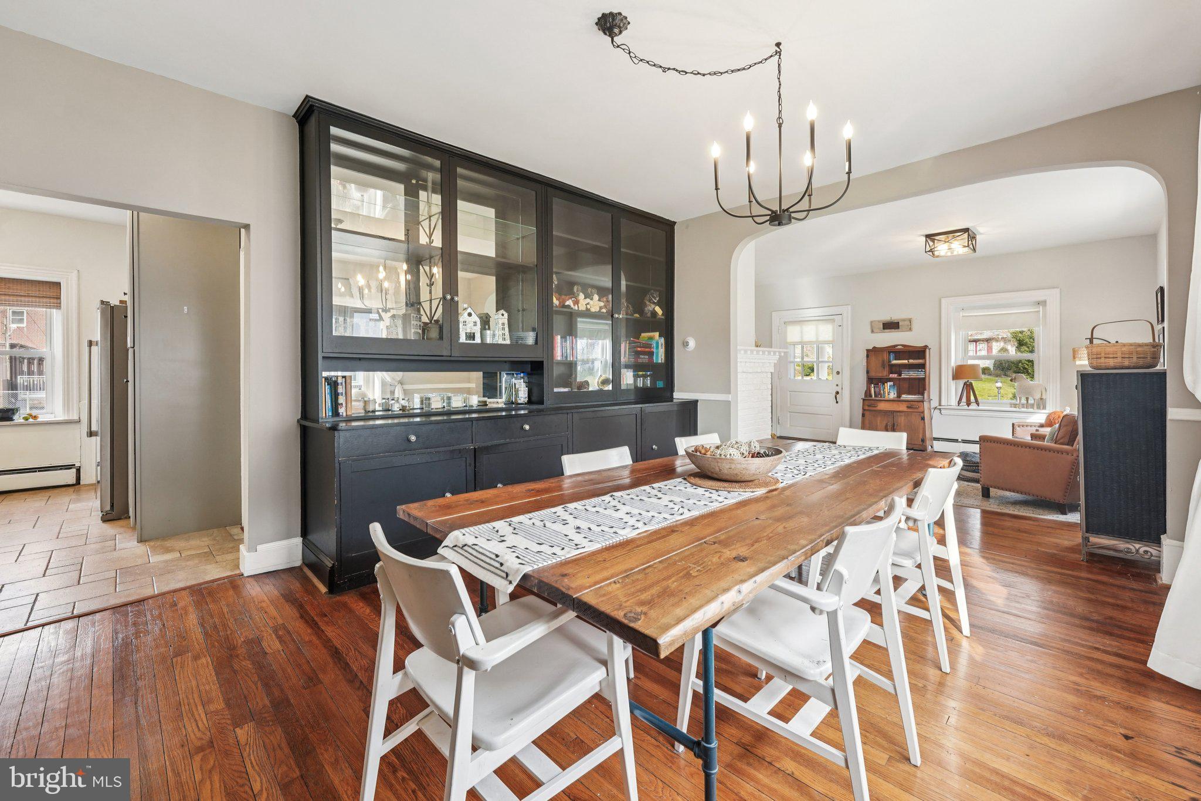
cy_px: 400
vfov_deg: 81.2
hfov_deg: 104.3
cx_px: 600
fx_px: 467
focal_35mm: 14
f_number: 8
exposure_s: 1/20
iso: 500
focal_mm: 14
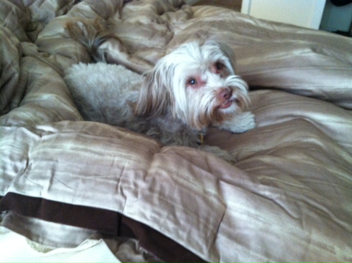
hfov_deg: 52.7
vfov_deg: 40.6
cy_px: 132
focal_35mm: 35
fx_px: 355
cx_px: 176
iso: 400
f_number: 2.8
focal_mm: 3.85
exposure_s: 1/15
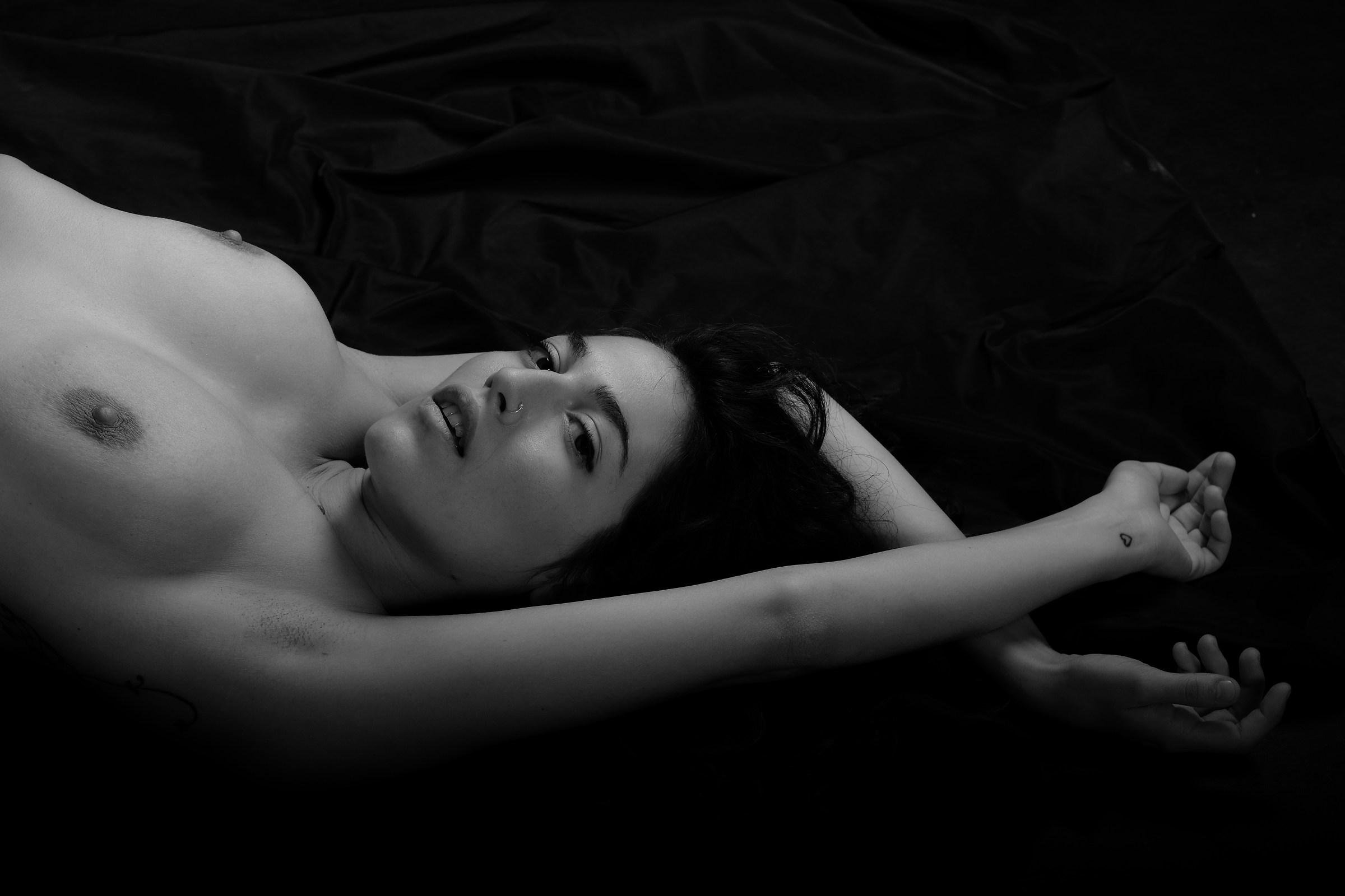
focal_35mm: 84
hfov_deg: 24.2
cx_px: 672
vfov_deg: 16.3
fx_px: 3138
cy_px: 448
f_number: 5.6
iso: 200
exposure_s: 1/160
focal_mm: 56
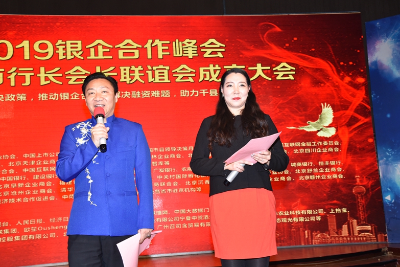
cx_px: 198
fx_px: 500
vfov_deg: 29.9
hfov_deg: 43.6
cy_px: 131
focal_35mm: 45
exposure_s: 1/100
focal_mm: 44
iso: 2000
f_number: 9
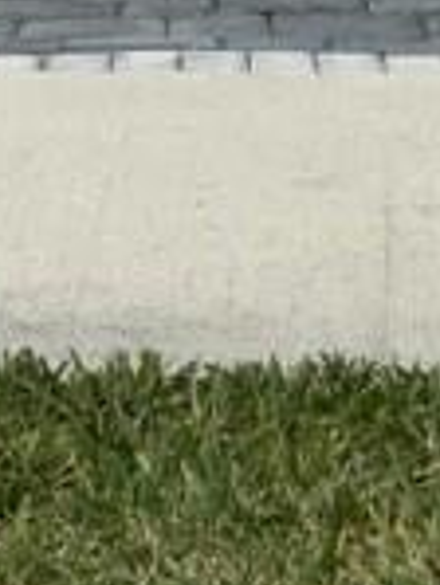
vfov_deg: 9.0
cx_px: 134
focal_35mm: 206
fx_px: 3486
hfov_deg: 7.2
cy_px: -612
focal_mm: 6.86
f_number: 1.78
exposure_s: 1/5556
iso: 64
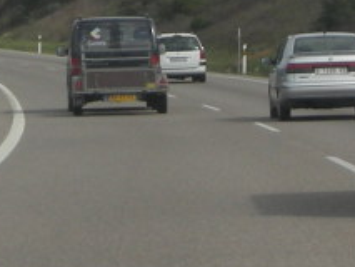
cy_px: -88
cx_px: 82
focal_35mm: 351
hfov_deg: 5.6
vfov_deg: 4.2
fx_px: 3602
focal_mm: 12.2
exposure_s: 1/371
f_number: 4.4
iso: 50
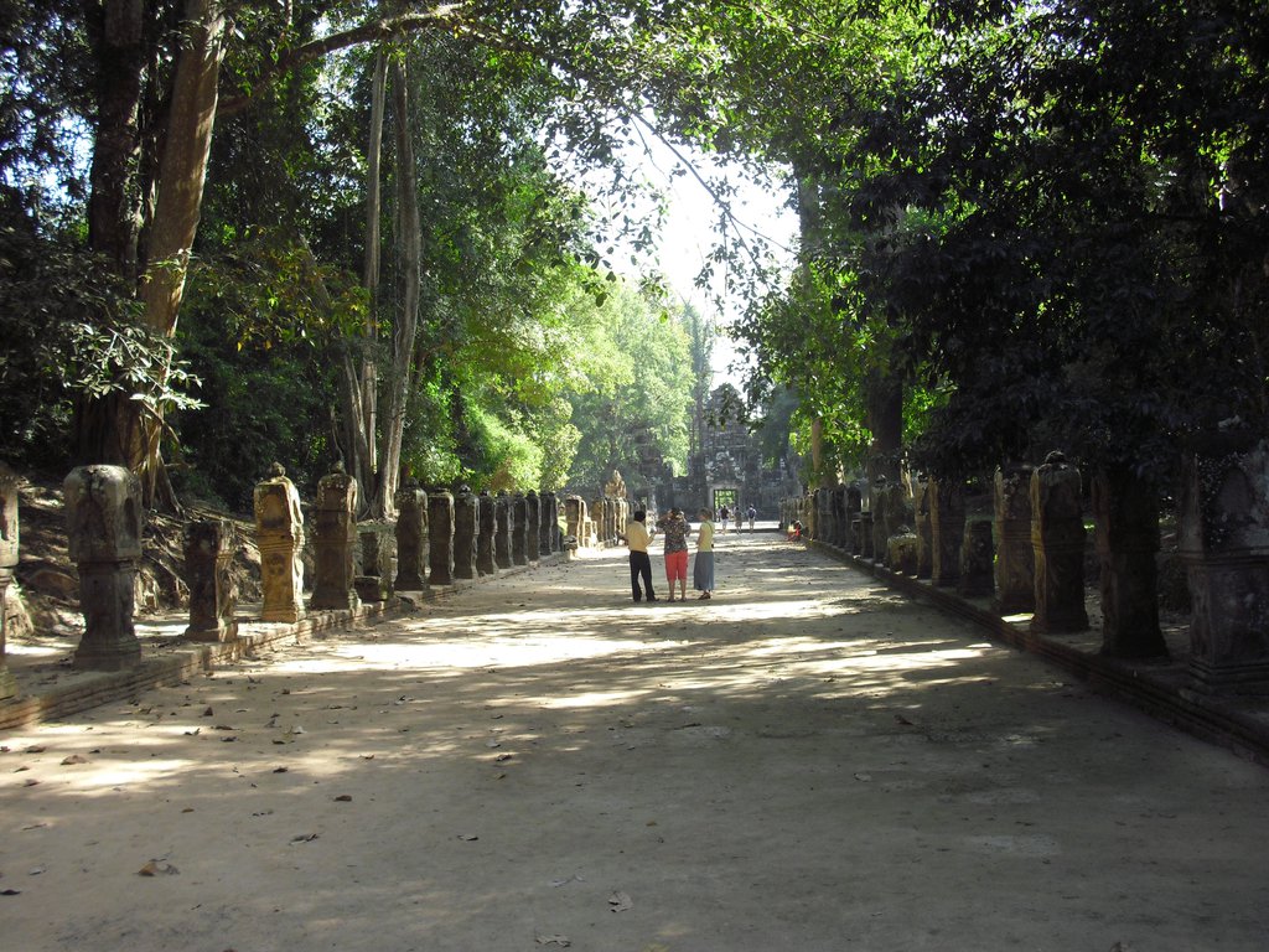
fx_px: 1393
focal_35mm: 38
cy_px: 476
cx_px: 634
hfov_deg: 49.0
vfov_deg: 37.7
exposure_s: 1/200
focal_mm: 6.2
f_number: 2.8
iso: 100
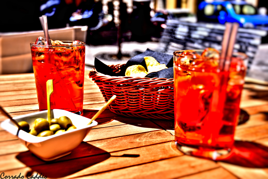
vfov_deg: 30.8
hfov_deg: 45.0
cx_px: 134
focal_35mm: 44
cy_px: 90
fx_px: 324
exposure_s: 1/1000
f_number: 3.8
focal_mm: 29
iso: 100
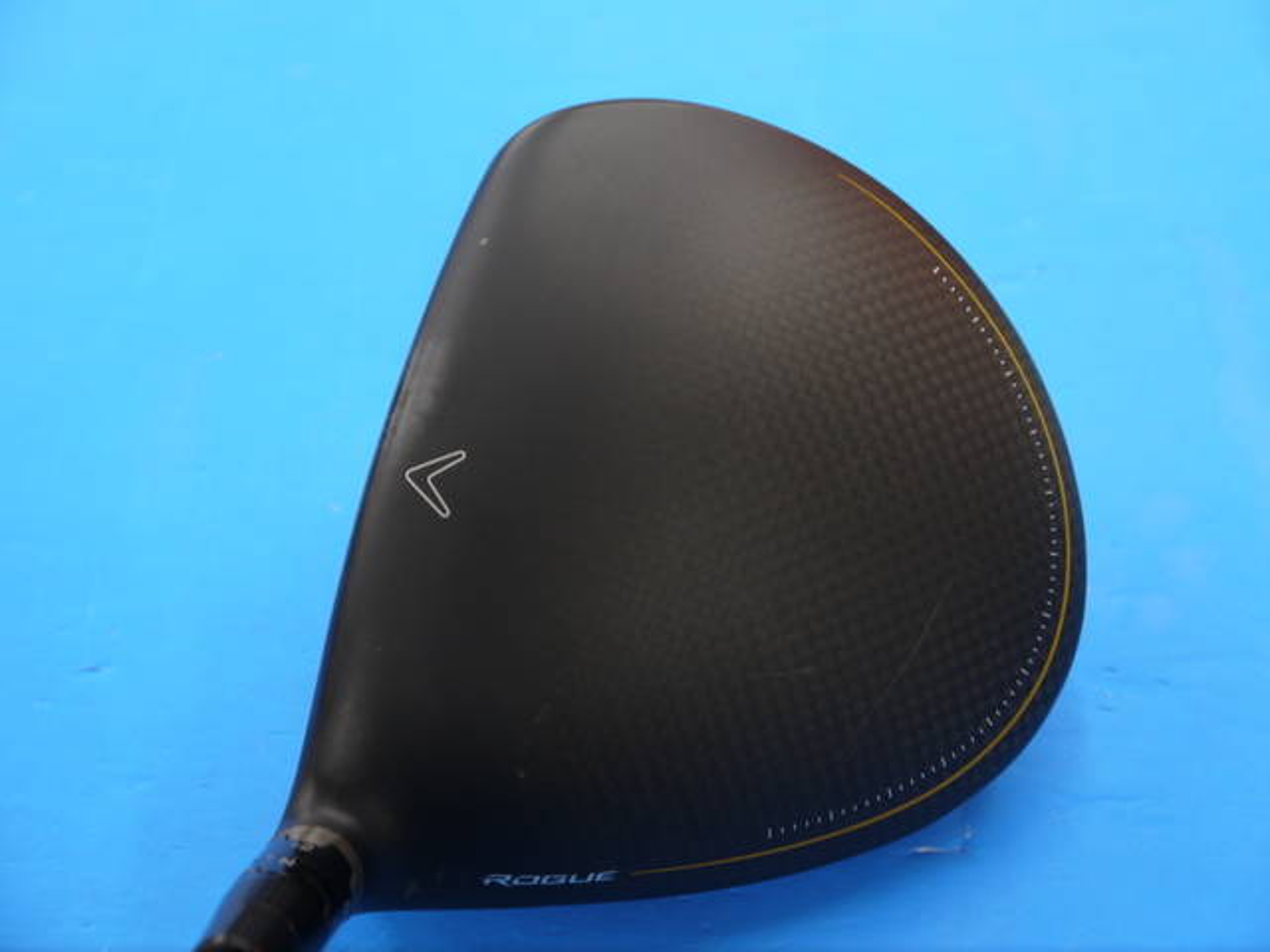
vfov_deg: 23.7
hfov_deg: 31.2
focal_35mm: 62
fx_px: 2275
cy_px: 476
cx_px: 635
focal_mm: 31
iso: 400
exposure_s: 1/60
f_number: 5
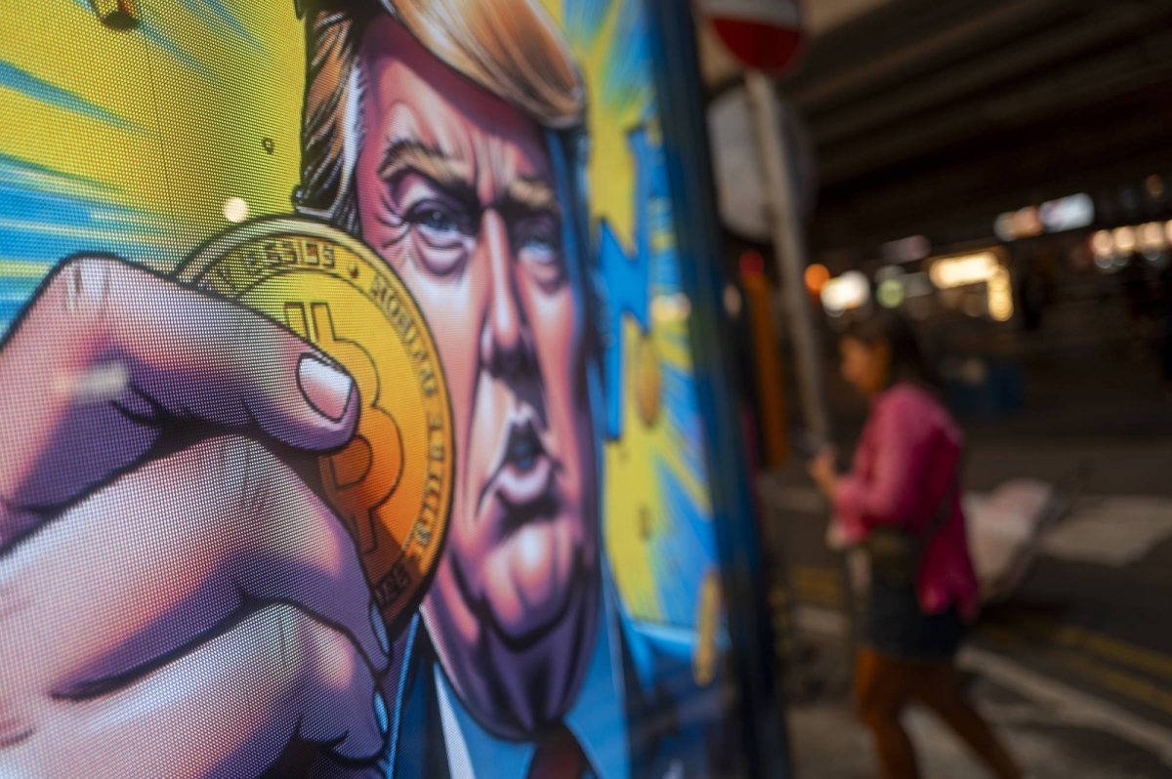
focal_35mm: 28
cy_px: 390
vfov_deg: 46.3
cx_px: 586
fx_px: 911
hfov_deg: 65.5
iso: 160
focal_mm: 28
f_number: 1.7
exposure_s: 1/125
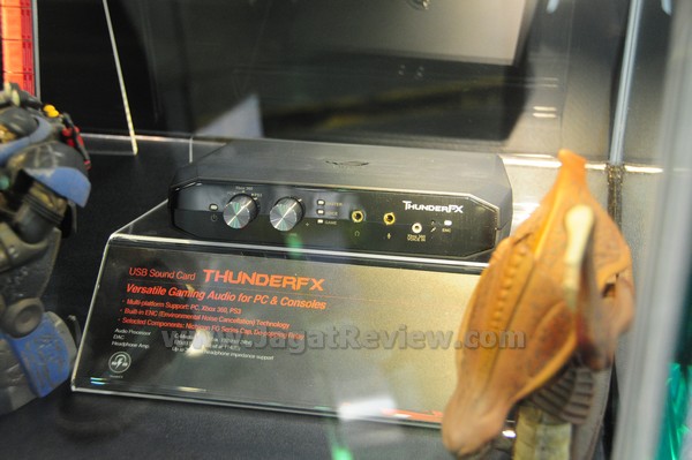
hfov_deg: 35.1
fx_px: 1095
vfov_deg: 23.7
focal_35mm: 57
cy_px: 230
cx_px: 346
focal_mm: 38
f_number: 4.2
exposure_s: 1/80
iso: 1600
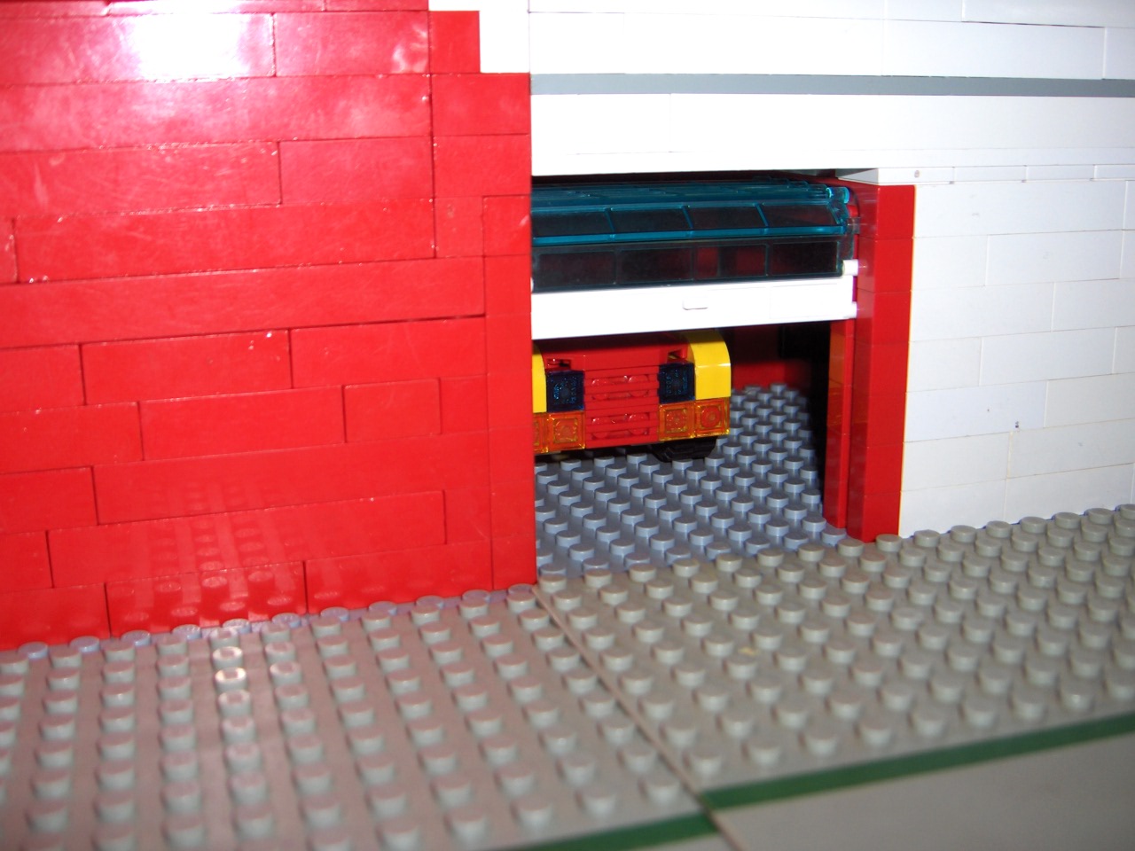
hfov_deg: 47.9
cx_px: 568
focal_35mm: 39
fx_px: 1279
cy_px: 426
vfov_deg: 36.8
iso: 100
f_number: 2.8
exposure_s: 1/60
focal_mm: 8
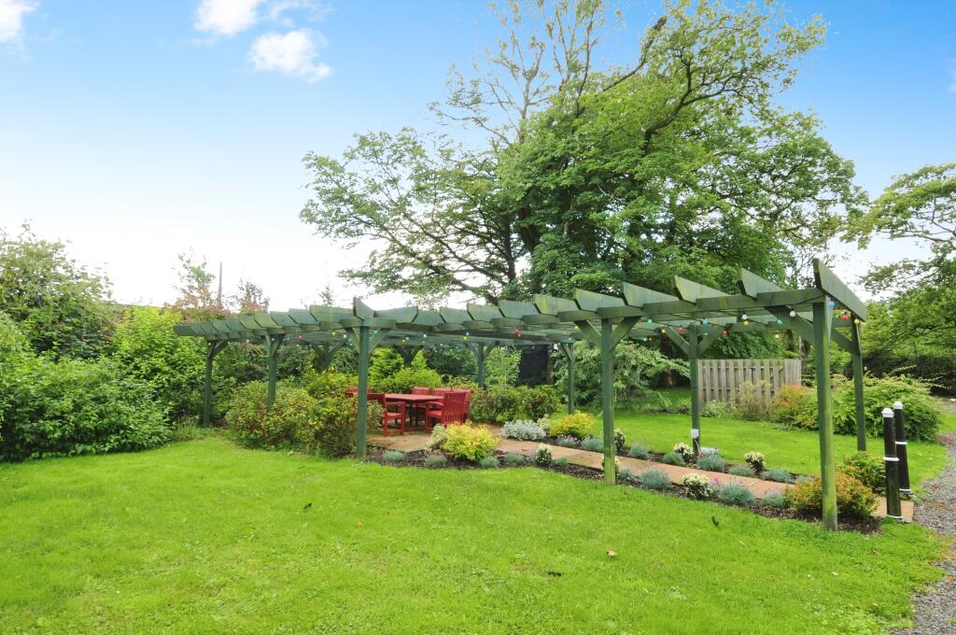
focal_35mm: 18
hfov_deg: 90.1
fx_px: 477
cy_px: 318
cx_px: 478
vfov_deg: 67.2
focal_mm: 12
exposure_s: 1/50
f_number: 7.1
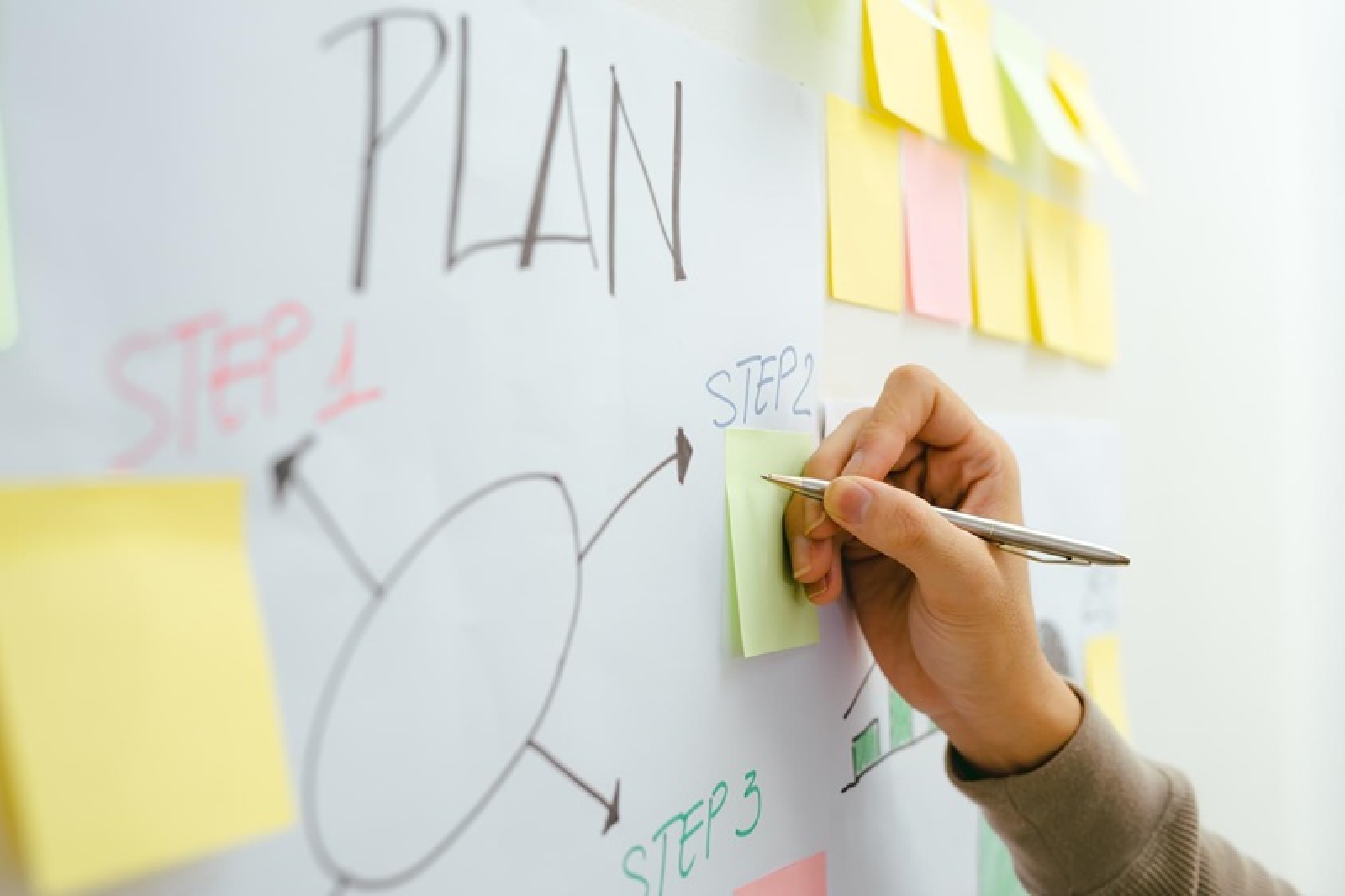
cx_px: 672
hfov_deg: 39.6
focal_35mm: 50
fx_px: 1868
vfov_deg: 27.0
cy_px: 448
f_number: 4
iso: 200
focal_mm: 50
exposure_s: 1/160
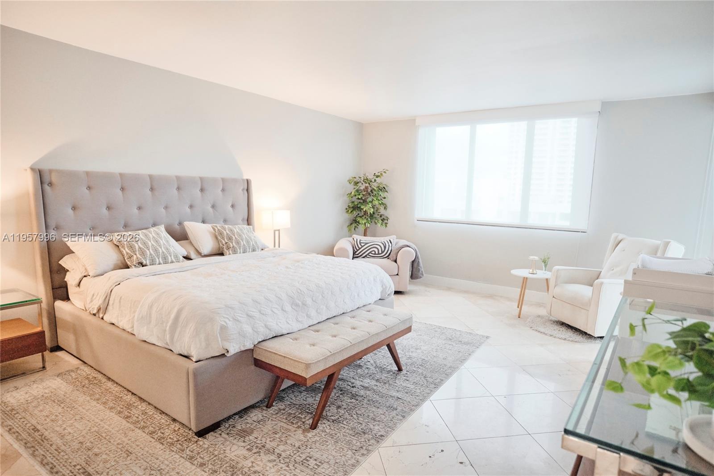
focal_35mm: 20
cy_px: 238
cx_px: 357
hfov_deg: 84.0
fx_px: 397
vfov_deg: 61.9
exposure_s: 1/250
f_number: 2
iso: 5000
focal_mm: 13
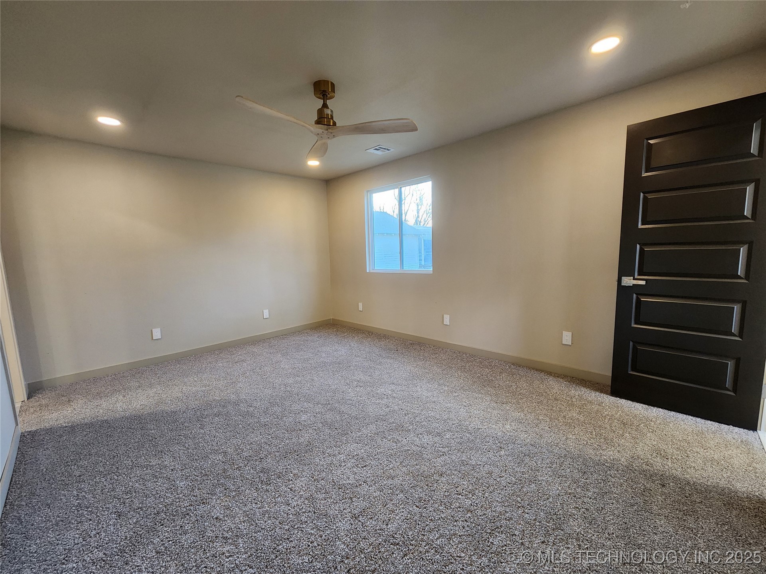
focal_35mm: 13
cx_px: 383
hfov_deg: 106.2
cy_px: 287
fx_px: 288
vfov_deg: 89.9
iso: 320
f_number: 2.2
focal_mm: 2.2
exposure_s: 1/40
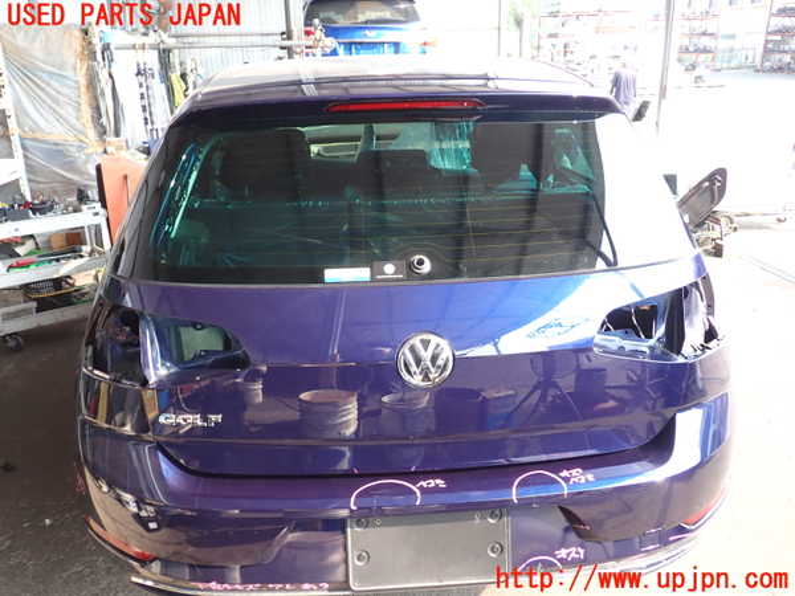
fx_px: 689
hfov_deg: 60.0
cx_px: 398
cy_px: 298
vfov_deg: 46.8
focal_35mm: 30
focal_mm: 5.4
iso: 100
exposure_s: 1/125
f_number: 2.3
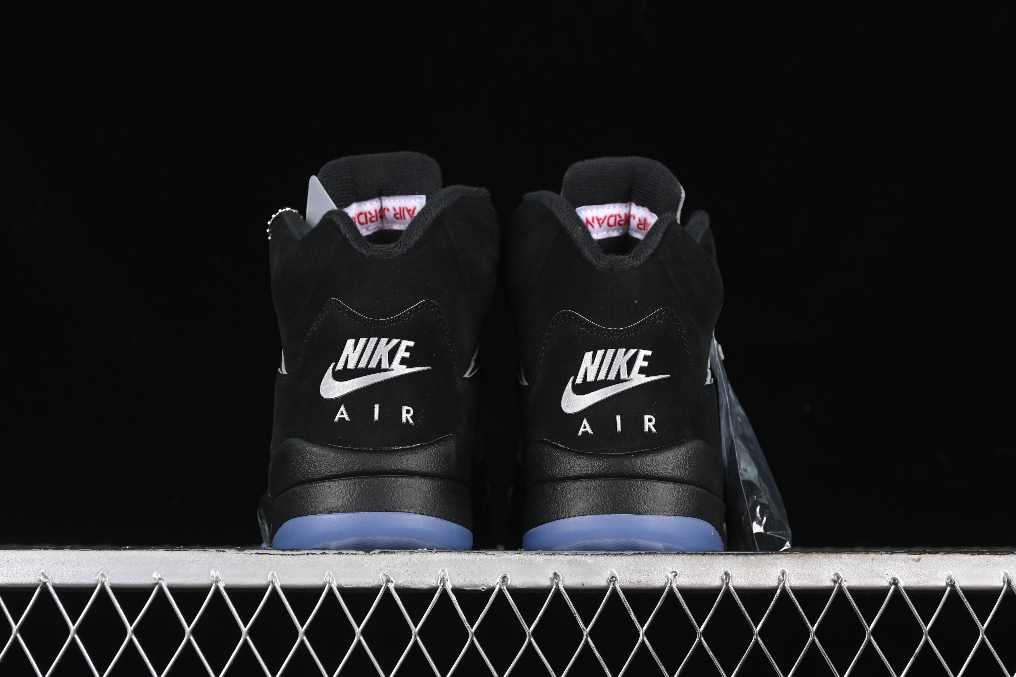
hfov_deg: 27.0
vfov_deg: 18.2
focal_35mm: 75
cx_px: 508
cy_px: 338
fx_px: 2117
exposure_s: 1/50
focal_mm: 50
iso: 160
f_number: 6.3
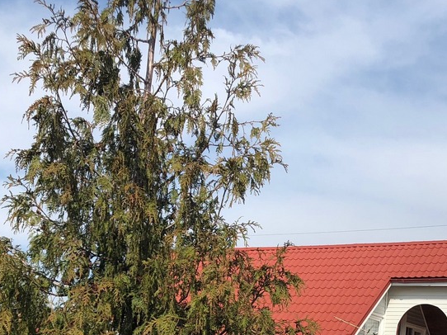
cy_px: 356
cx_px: 377
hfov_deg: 30.2
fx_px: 800
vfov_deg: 22.5
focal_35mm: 62
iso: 20
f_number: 1.8
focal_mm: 3.99
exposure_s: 1/3003
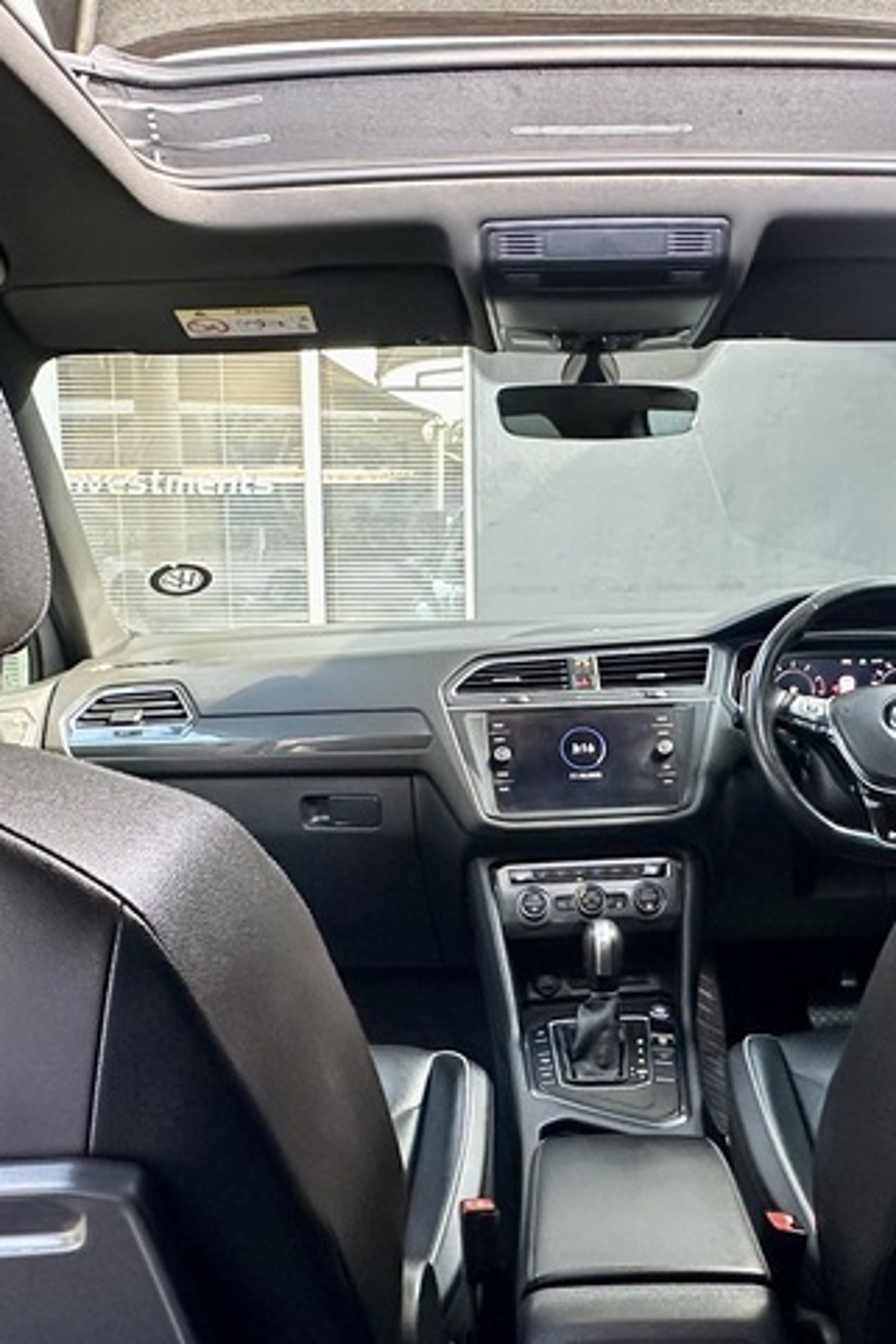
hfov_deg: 42.0
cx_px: 561
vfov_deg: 60.2
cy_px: 726
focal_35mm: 31
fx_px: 1156
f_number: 2.2
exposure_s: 1/60
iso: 400
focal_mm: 2.22
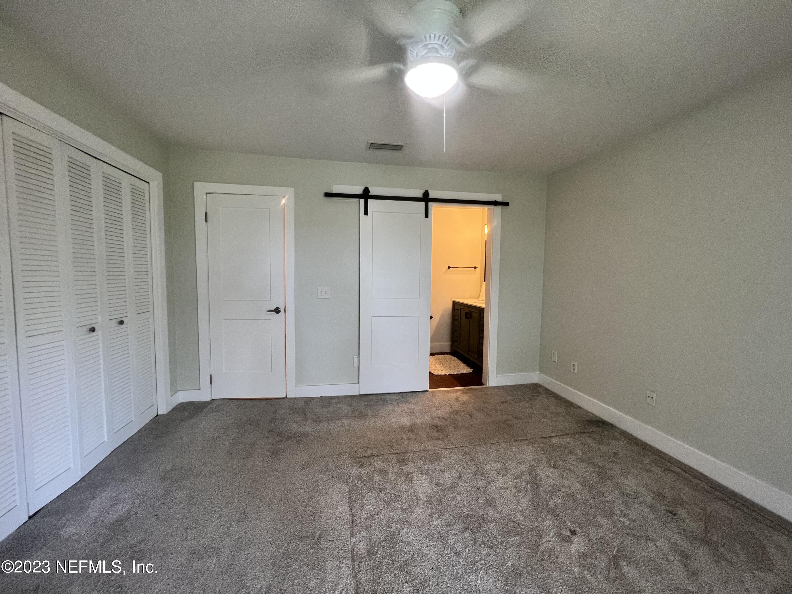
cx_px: 396
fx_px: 297
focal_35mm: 13
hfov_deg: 106.2
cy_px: 297
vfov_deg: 89.9
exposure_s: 1/60
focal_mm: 1.57
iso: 200
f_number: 1.8
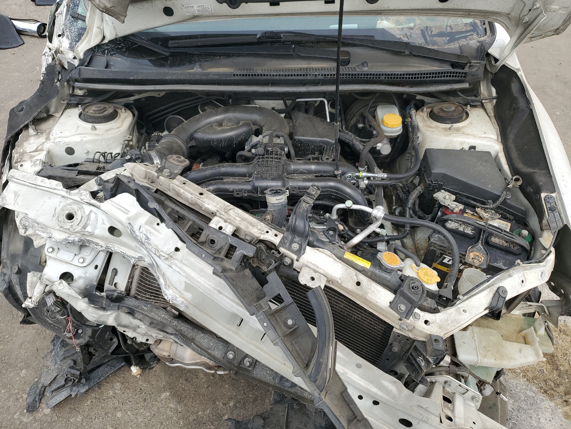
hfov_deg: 67.3
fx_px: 429
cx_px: 286
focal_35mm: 26
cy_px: 214
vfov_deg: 53.1
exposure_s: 1/1429
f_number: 1.5
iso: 50
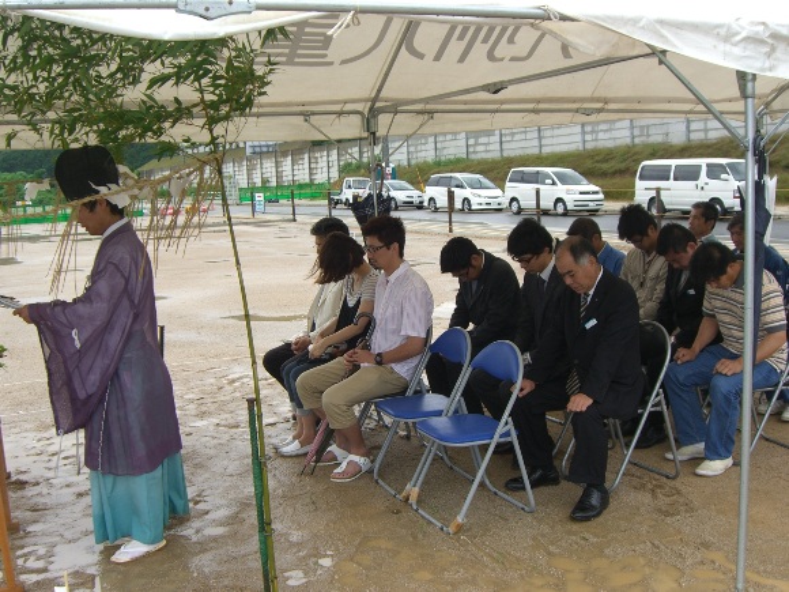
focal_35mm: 38
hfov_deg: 49.0
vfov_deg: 37.7
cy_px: 296
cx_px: 394
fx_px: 866
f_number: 4
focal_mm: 7.9
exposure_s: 1/250
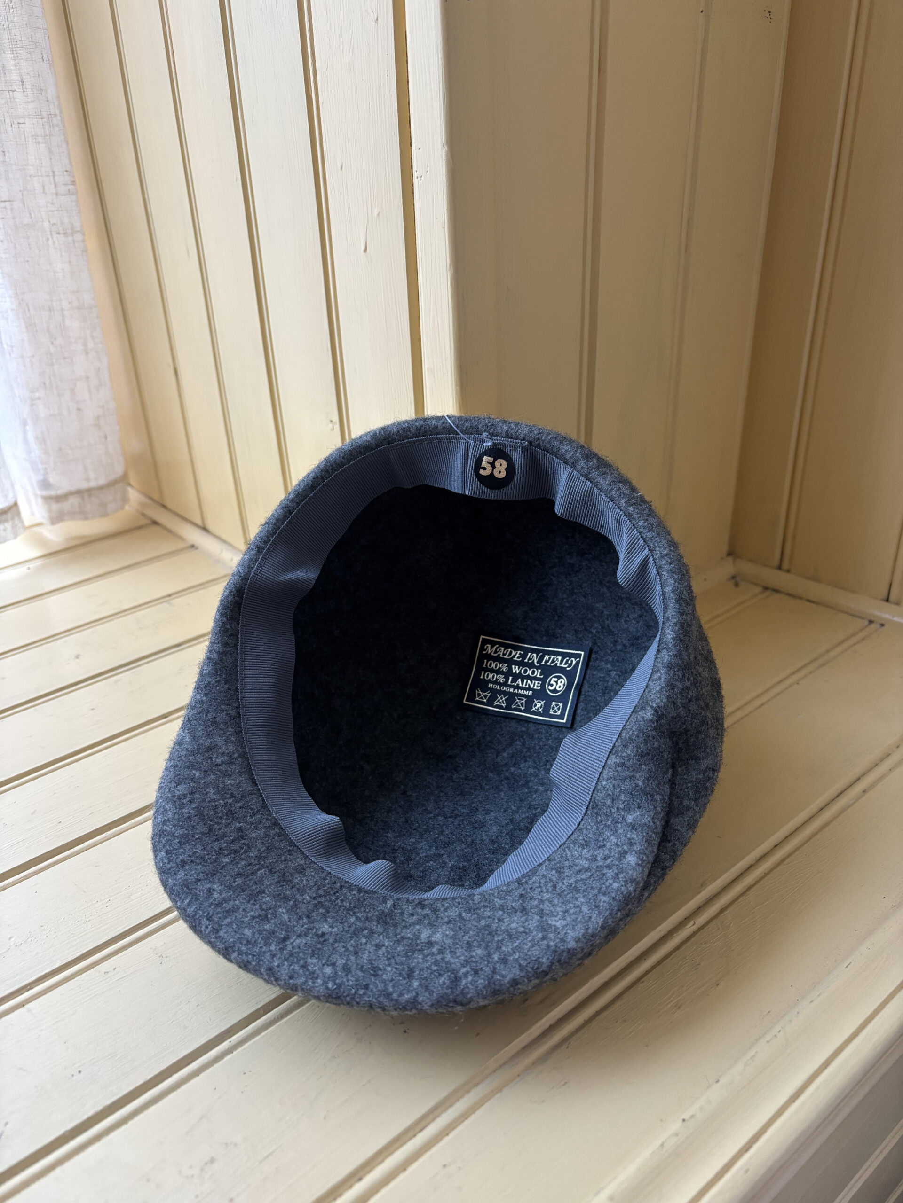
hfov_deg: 53.1
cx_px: 452
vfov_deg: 67.3
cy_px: 602
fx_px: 904
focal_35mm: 26
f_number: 1.6
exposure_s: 1/60
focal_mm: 5.96
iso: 320
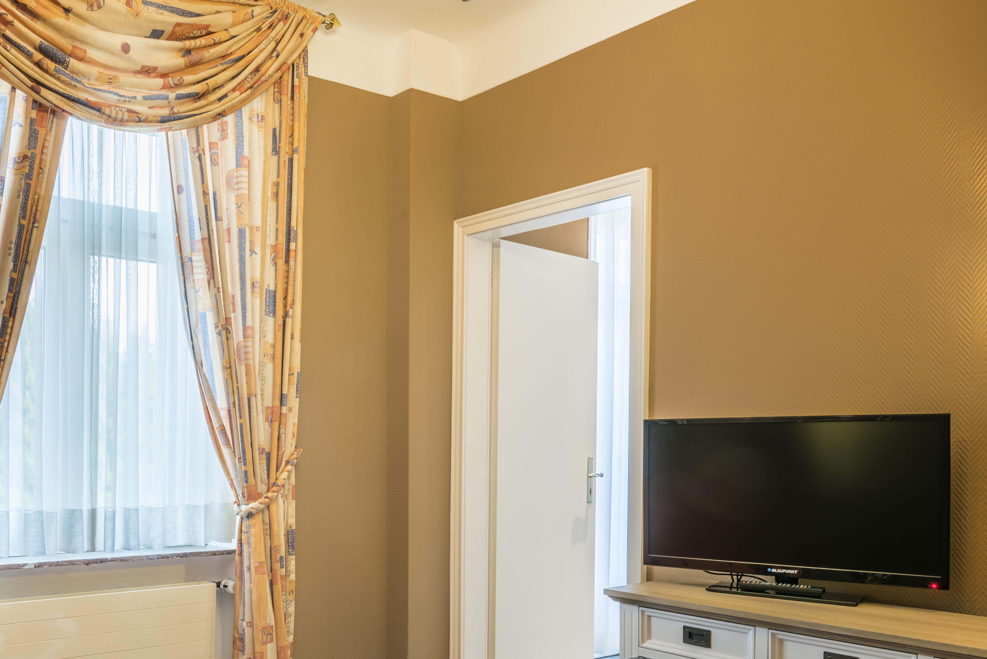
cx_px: 230
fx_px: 850
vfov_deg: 41.7
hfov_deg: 56.8
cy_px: 446
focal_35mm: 31
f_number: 14
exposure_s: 1.6
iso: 125
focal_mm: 19
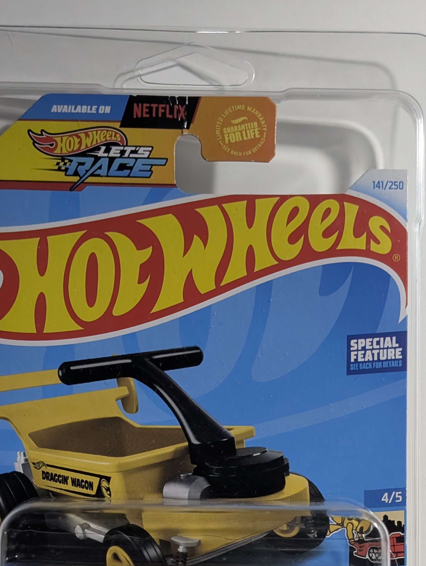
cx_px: 188
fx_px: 1326
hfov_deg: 18.2
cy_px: 456
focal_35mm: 81
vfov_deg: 23.7
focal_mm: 6.9
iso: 426
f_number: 1.68
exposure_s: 1/189
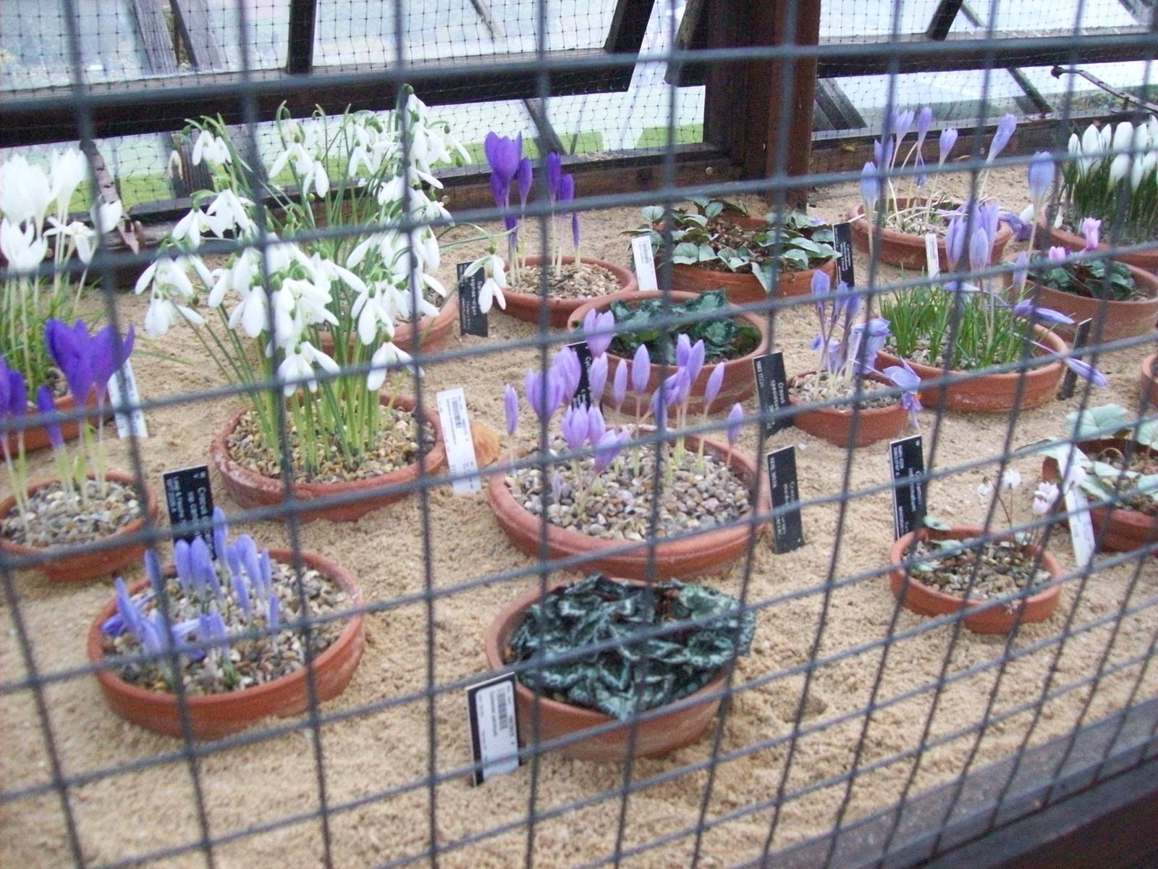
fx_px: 1204
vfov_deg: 39.7
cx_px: 579
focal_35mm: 36
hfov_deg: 51.4
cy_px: 434
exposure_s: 1/128
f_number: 2.7
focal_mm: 6
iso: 477
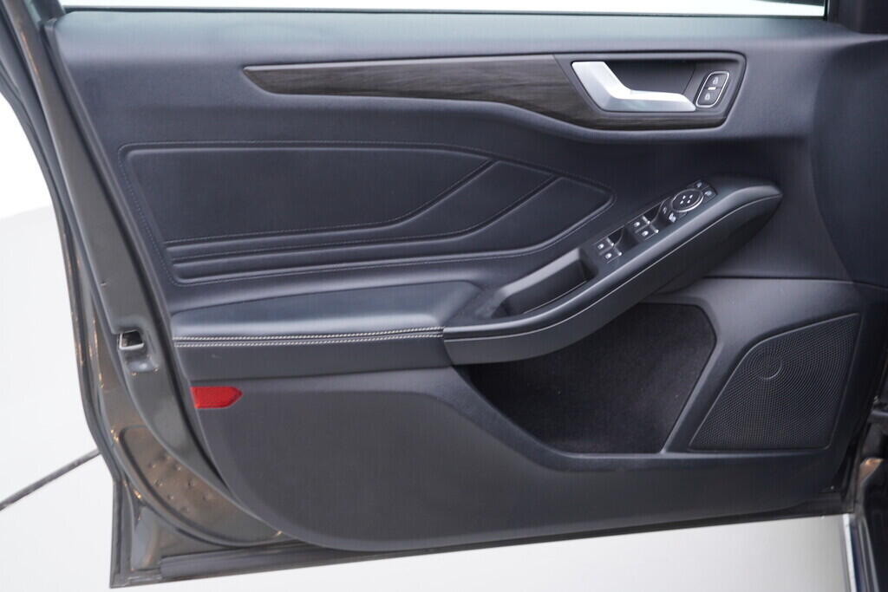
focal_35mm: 36
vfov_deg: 36.9
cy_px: 296
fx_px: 888
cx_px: 444
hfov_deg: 53.1
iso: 160
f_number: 2.8
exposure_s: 1/40
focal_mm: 24
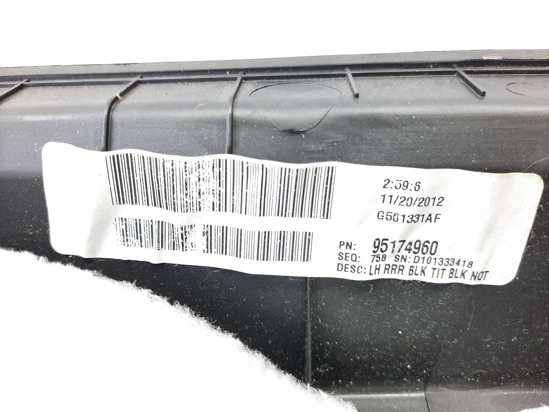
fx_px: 396
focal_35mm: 25
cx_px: 274
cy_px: 206
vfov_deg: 54.9
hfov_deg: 69.4
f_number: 2
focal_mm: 4.6
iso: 320
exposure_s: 1/50
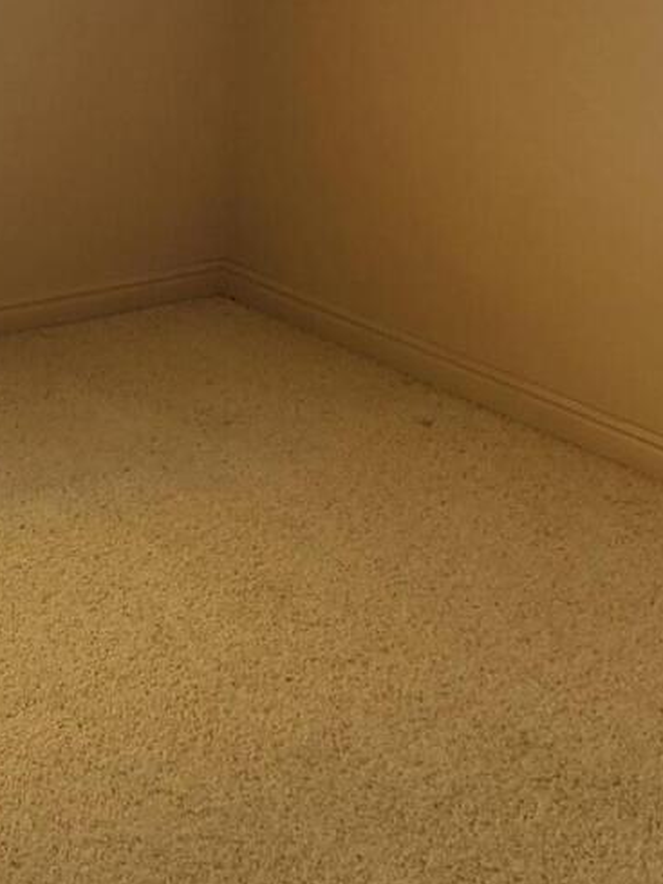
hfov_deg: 14.8
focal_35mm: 94
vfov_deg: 19.8
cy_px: -136
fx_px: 2399
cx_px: -289
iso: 25
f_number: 1.8
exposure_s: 1/180
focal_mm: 5.4
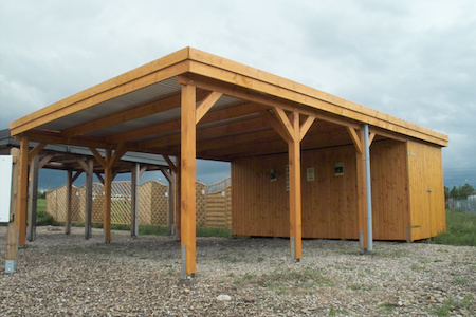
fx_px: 450
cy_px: 158
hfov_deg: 55.8
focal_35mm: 34
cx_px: 238
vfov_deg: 38.9
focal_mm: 20
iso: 400
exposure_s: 1/40
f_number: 11
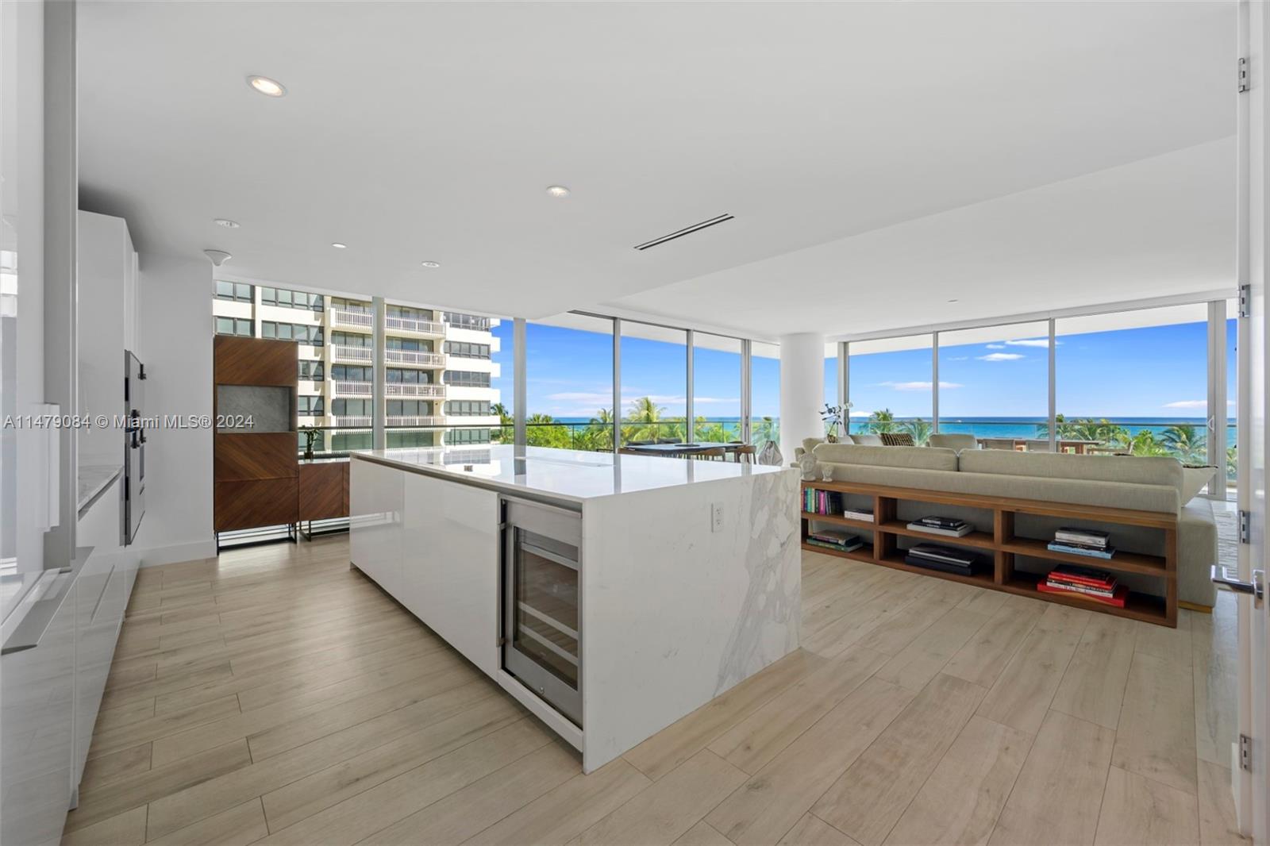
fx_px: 494
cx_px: 635
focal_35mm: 14
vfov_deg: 81.2
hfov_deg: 104.3
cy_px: 423
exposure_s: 1/8
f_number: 9
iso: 100
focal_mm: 14
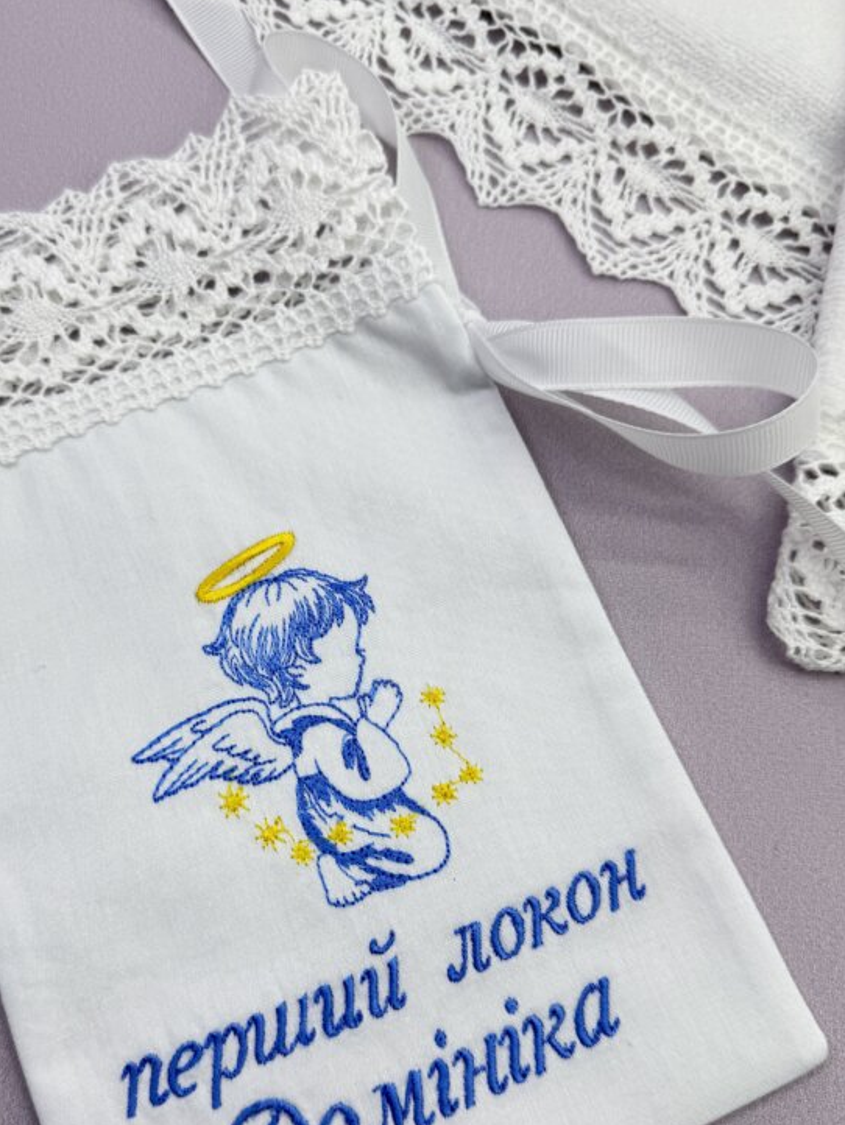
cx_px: 353
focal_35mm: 33
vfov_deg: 55.2
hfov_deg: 42.8
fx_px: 1073
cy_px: 635
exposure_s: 1/782
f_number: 1.78
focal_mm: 6.76
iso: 80
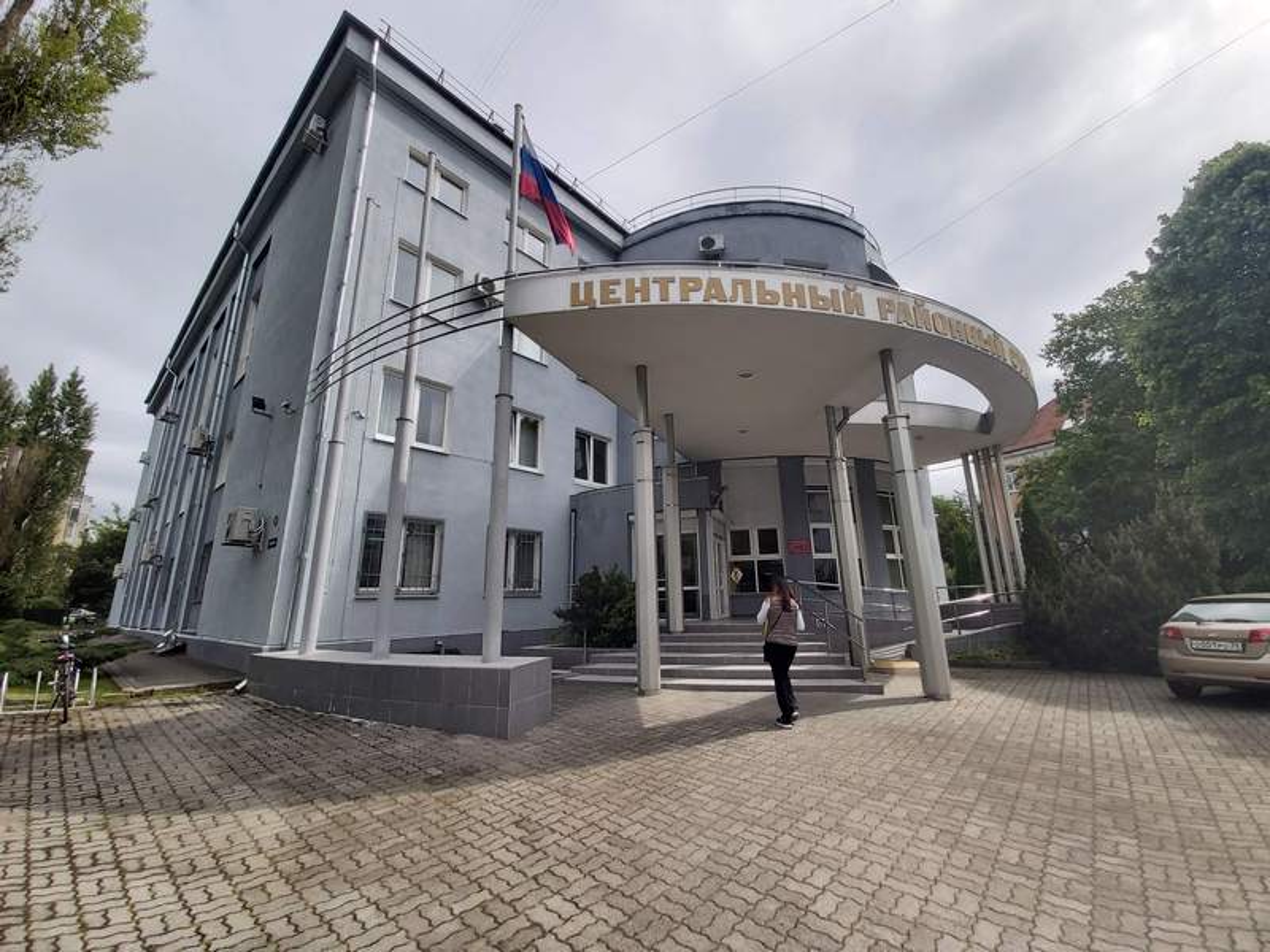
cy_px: 476
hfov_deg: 110.5
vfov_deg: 94.5
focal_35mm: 12
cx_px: 635
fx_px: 440
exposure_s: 1/1286
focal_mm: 1.42
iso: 40
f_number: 2.2
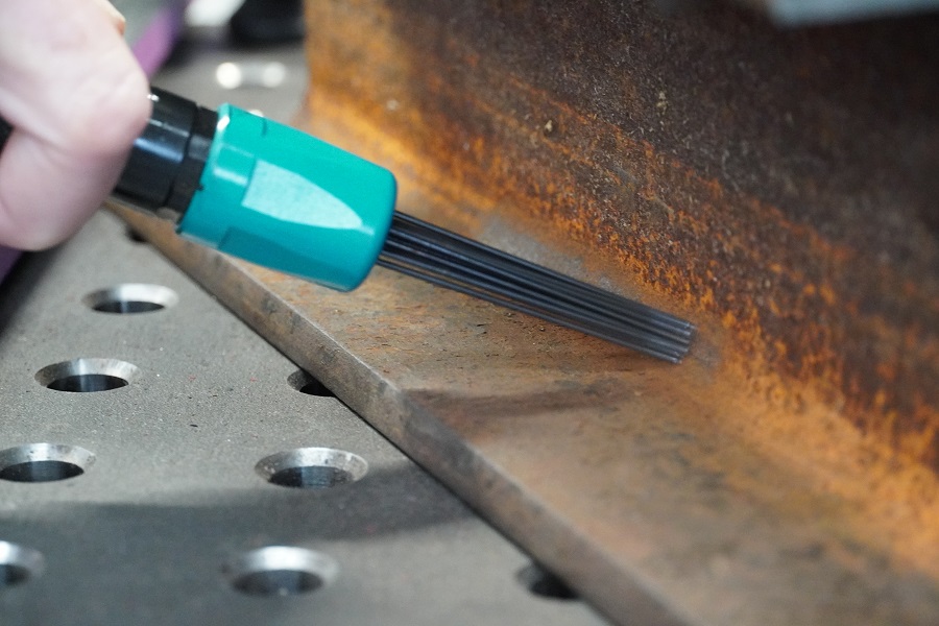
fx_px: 3052
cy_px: 313
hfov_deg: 17.5
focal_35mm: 117
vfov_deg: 11.7
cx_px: 470
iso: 6400
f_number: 5.6
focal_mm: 78
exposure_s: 1/100
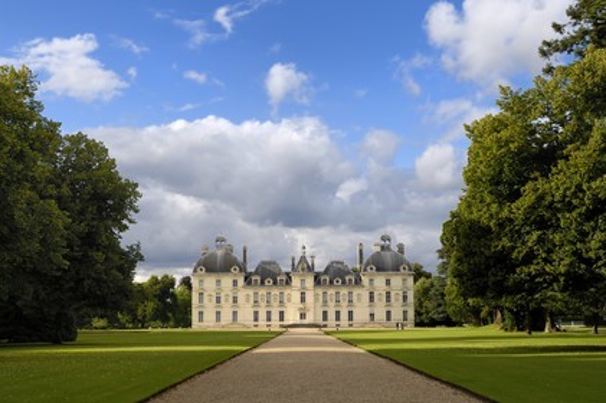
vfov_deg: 25.7
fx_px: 883
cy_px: 202
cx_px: 303
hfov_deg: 37.9
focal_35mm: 52
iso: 100
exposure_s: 1/160
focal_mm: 35
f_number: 6.7
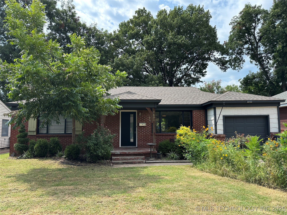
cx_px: 144
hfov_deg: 71.6
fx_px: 199
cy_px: 108
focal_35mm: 24
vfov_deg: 56.8
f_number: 1.78
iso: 80
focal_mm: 6.86
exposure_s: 1/2110
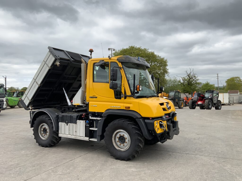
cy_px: 90
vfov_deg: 48.2
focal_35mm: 29
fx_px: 203
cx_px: 121
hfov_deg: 61.7
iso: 16
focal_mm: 3
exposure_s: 1/534
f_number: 1.8
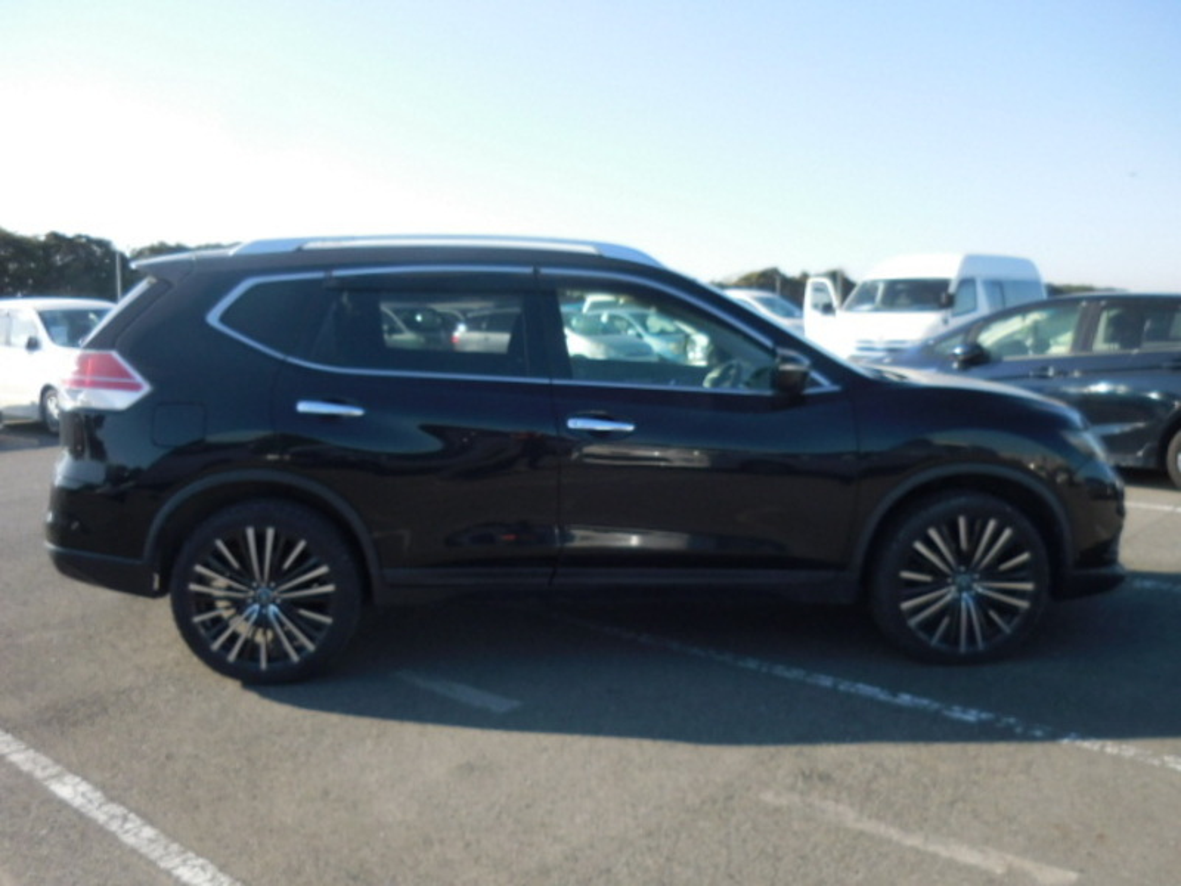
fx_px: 1126
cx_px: 590
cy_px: 443
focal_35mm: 33
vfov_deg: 42.9
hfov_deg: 55.4
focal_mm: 5.9
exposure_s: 1/500
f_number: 3.7
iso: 125
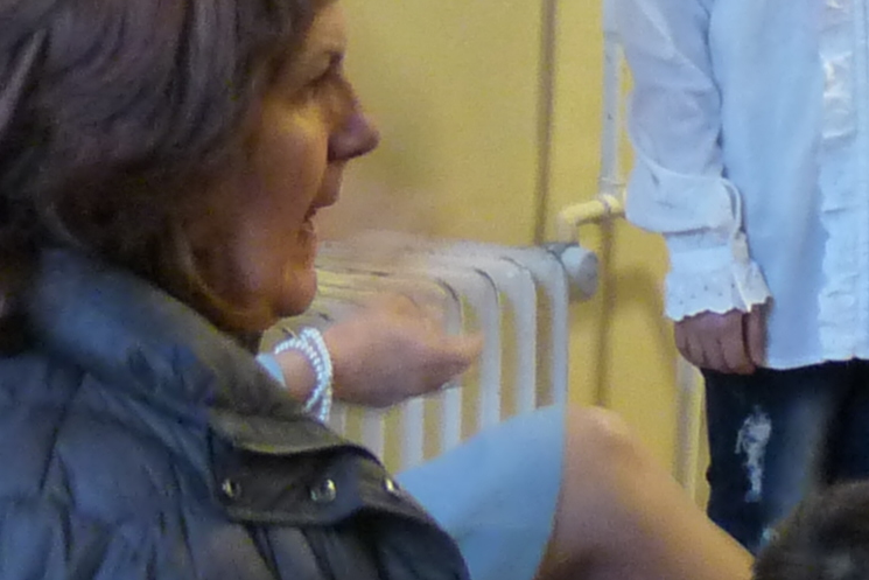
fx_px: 3935
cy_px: -309
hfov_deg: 12.3
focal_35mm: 163
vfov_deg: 8.2
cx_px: 1106
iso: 400
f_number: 3
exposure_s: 1/8
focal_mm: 5.8
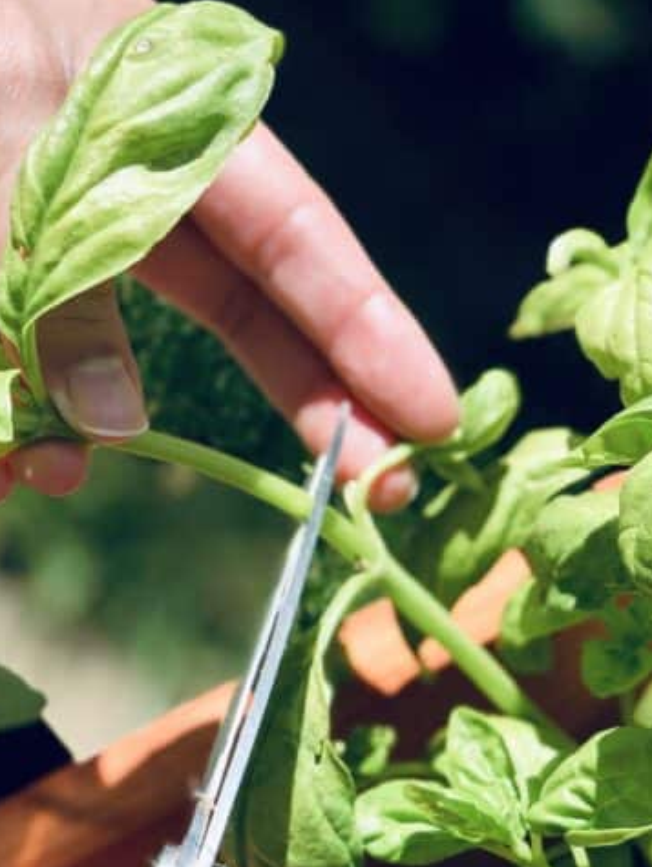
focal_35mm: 112
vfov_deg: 17.5
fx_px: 2809
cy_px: 582
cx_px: -9
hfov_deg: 13.1
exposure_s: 1/600
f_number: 2.4
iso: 16
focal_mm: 6
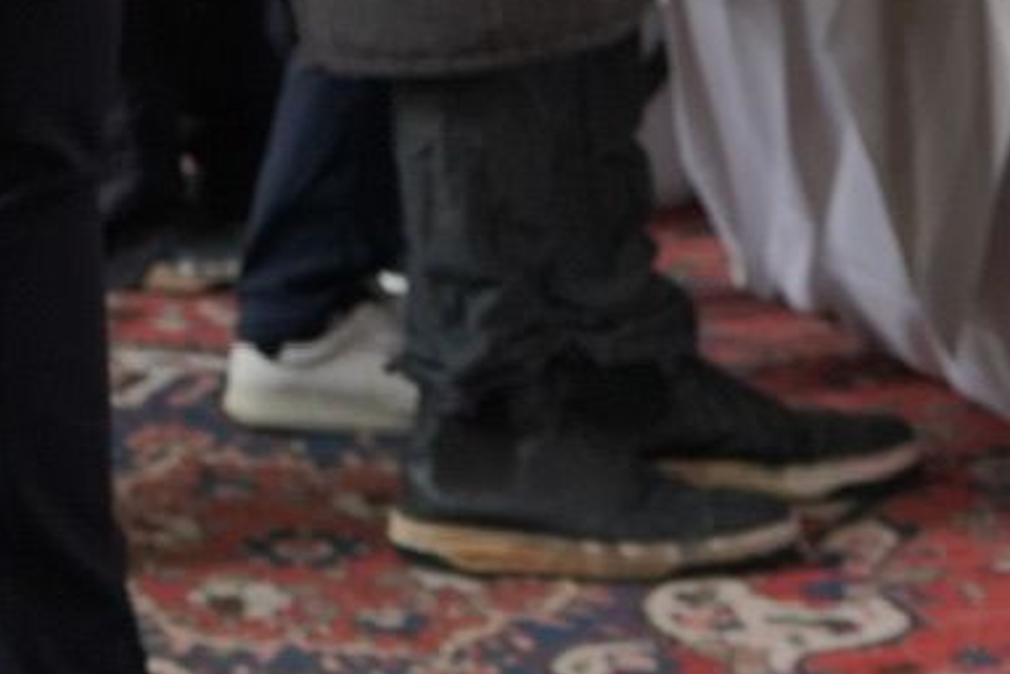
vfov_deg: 5.8
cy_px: -991
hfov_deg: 8.9
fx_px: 6427
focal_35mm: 229
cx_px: 947
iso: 500
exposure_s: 1/160
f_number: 4
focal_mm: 38
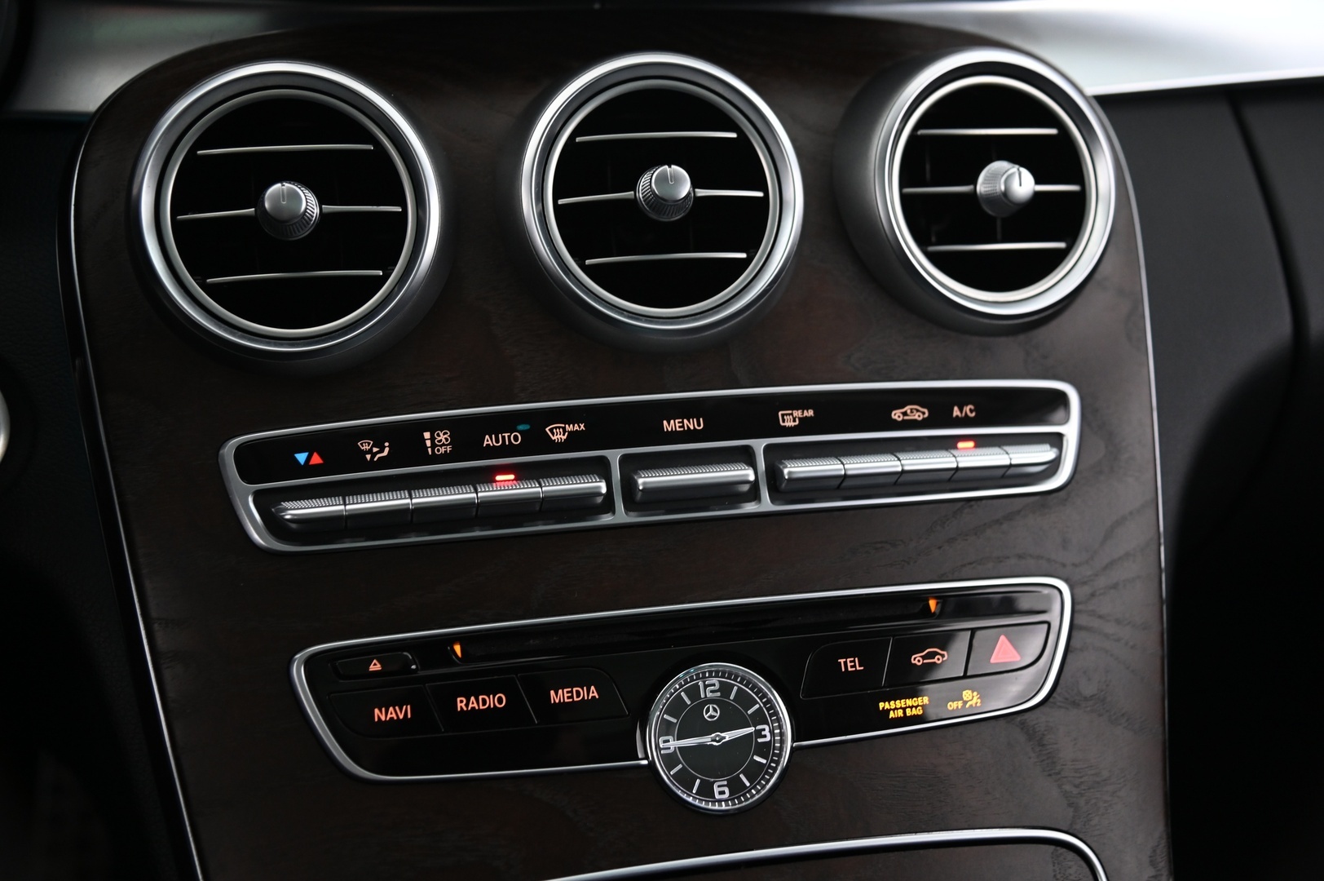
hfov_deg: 42.8
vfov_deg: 29.2
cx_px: 662
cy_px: 440
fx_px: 1690
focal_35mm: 46
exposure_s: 1/20
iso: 2000
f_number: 4
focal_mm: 46
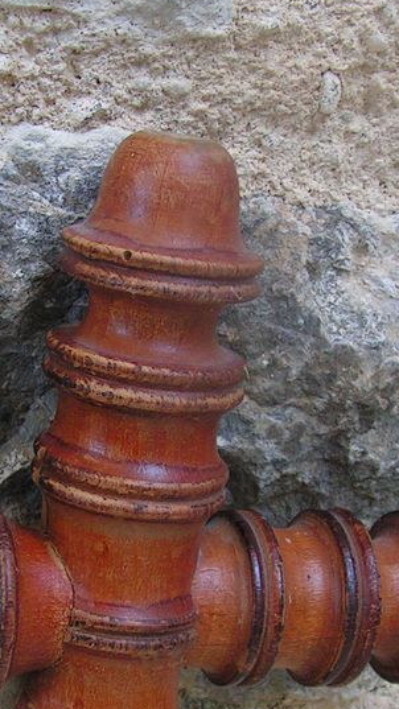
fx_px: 1373
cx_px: 132
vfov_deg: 28.8
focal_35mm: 73
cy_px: 481
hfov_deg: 16.5
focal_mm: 6
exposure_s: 1/40
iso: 125
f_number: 3.2
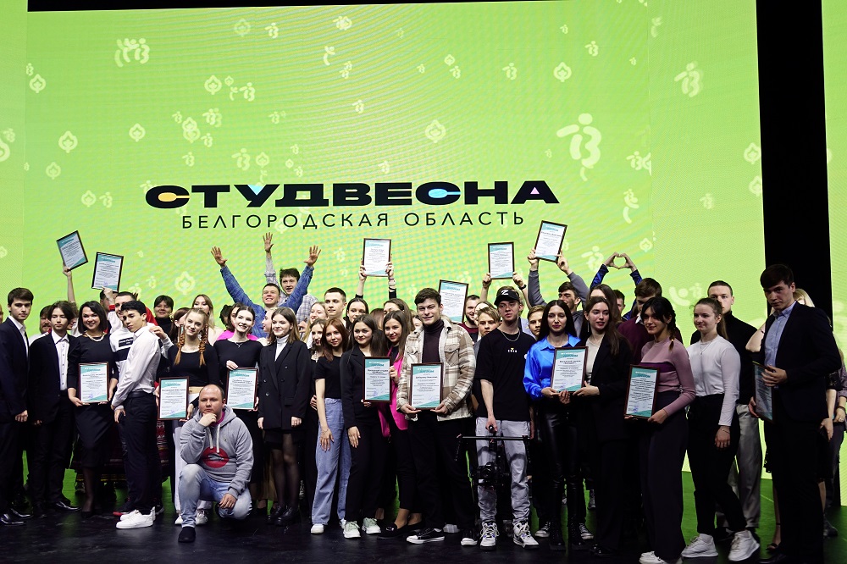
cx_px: 424
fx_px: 988
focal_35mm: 42
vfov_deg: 31.9
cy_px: 282
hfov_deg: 46.4
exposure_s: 1/50
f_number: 2.8
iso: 160
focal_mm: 15.45
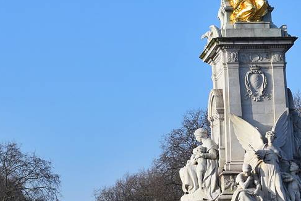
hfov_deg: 13.4
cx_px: 233
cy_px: 120
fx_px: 1277
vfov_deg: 9.0
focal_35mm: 153
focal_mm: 31
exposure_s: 1/320
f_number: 9
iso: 200
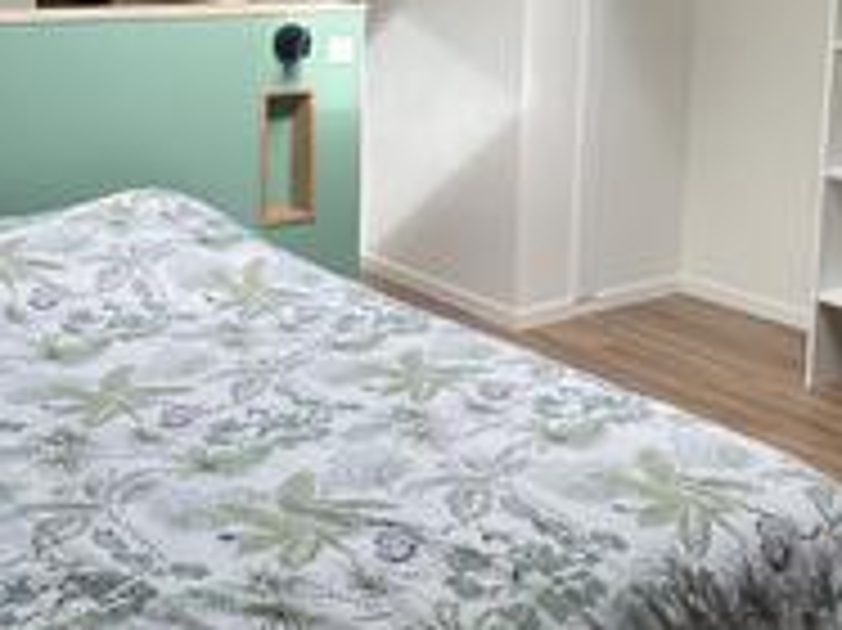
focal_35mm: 50
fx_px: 1215
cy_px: 140
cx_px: 333
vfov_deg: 28.5
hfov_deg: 38.0
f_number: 1.6
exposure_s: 1/223
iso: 32
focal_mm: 4.2
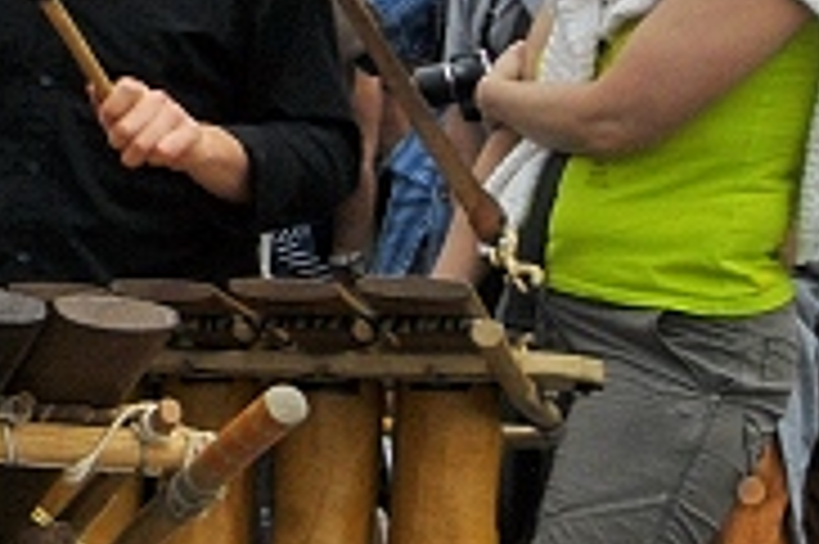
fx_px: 2813
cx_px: -1318
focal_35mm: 124
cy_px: 247
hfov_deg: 12.1
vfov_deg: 11.1
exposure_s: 1/160
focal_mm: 15
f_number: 14
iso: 250
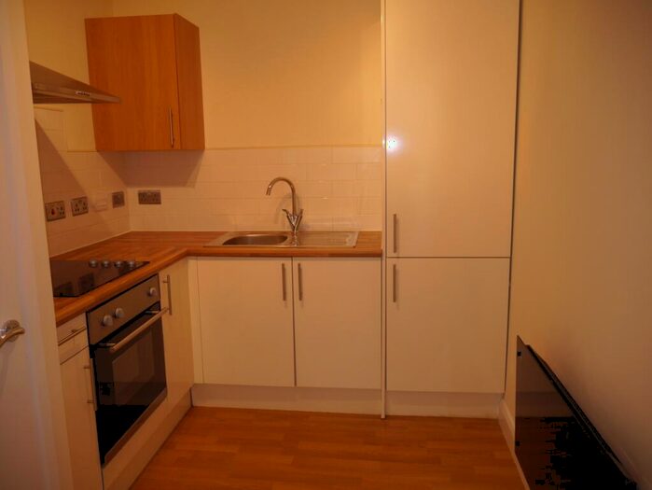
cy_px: 245
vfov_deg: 49.8
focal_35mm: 28
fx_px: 528
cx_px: 326
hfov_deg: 63.4
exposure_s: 1/40
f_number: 3.5
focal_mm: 14
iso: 200
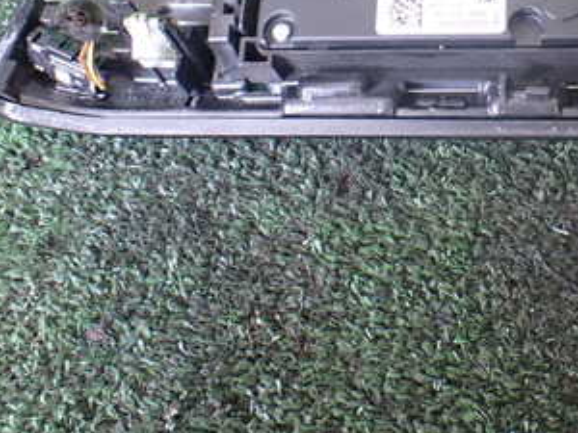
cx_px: 509
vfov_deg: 23.6
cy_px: 21
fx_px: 1002
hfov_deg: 30.9
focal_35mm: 60
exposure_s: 1/50
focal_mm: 5.4
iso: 800
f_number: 2.3
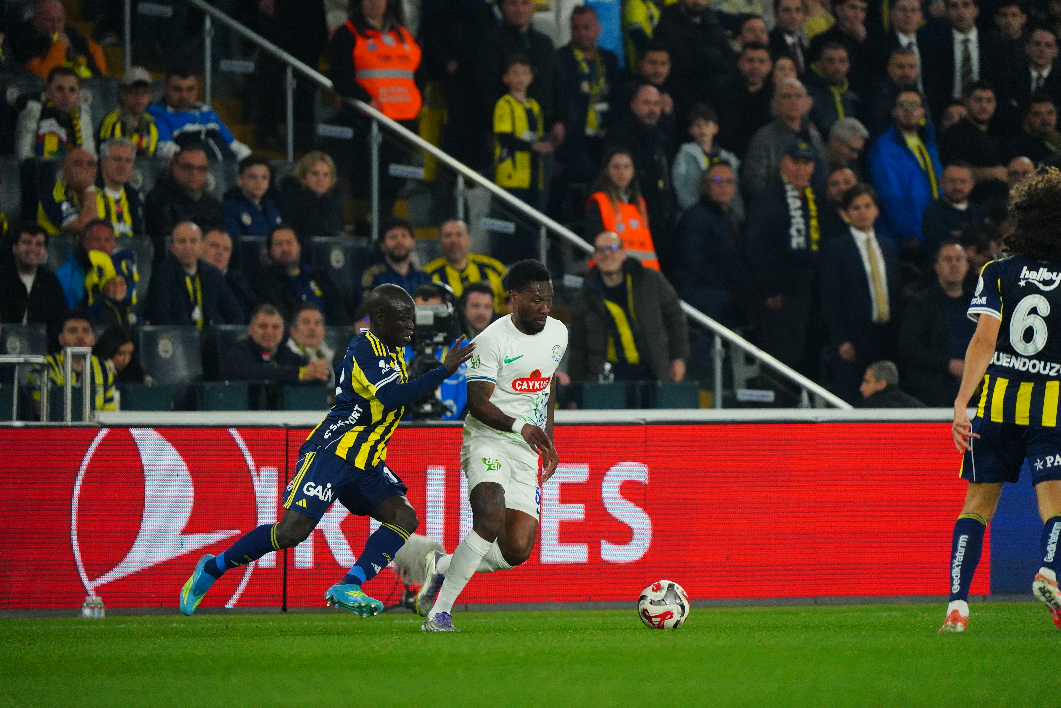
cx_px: 530
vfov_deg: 2.3
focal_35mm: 600
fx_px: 17682
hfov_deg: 3.4
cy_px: 354
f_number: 6.3
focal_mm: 600
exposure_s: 1/2000
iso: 10000
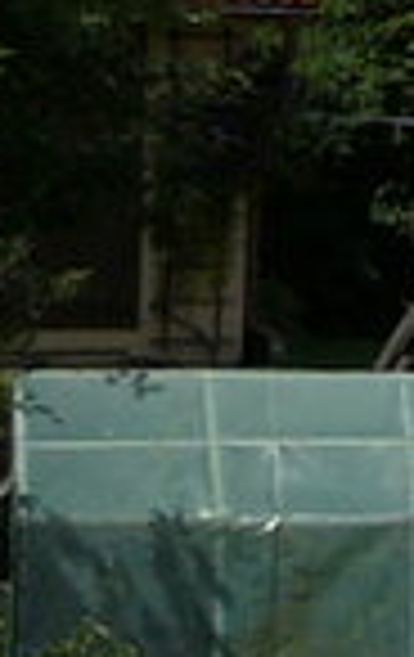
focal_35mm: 304
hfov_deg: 3.9
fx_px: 5456
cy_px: -288
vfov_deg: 6.8
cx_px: 2128
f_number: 5
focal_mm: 5.2
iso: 80
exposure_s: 1/640
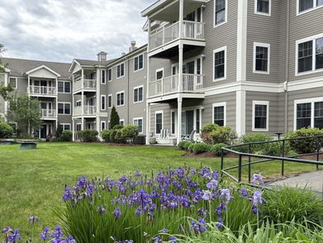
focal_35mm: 38
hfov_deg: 48.0
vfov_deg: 37.6
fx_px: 355
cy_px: 144
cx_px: 103
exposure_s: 1/837
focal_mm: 5.96
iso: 50
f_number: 1.6
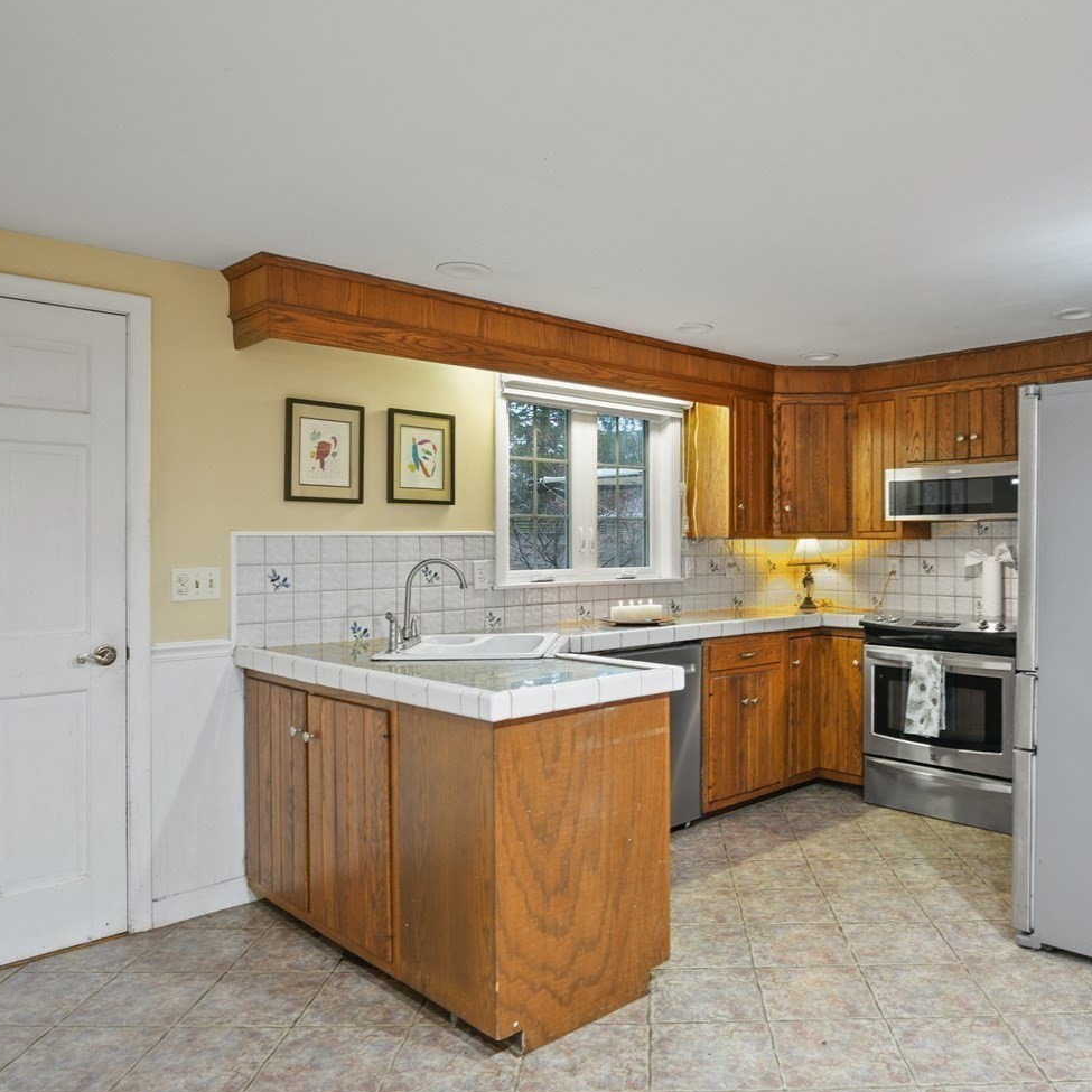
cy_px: 546
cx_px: 681
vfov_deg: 62.9
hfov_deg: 62.1
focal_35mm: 25
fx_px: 892
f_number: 2.8
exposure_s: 1/4
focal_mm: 14
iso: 200
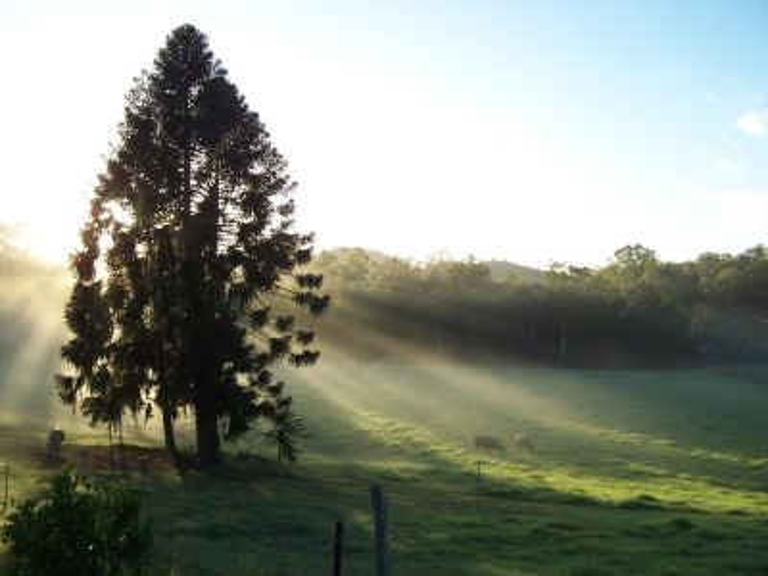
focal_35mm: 38
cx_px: 384
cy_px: 288
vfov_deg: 37.7
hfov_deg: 49.0
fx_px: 843
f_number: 2.8
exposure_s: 1/350
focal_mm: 6.3
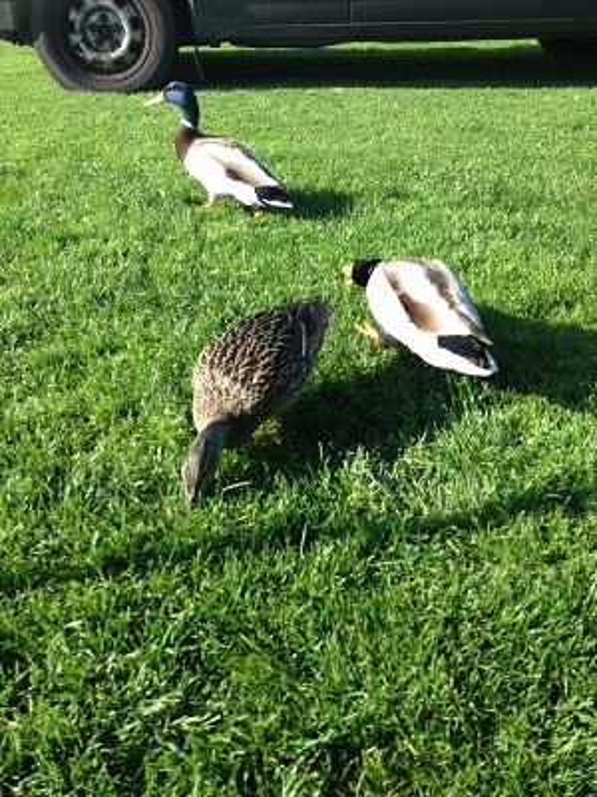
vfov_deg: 52.6
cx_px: 298
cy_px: 398
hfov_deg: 40.7
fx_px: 805
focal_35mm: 35
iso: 50
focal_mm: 4.28
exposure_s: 1/381
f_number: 2.4
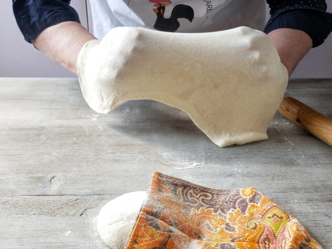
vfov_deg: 30.3
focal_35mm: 48
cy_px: 124
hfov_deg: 39.6
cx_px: 166
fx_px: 461
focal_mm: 24
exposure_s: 1/8
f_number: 14
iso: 200
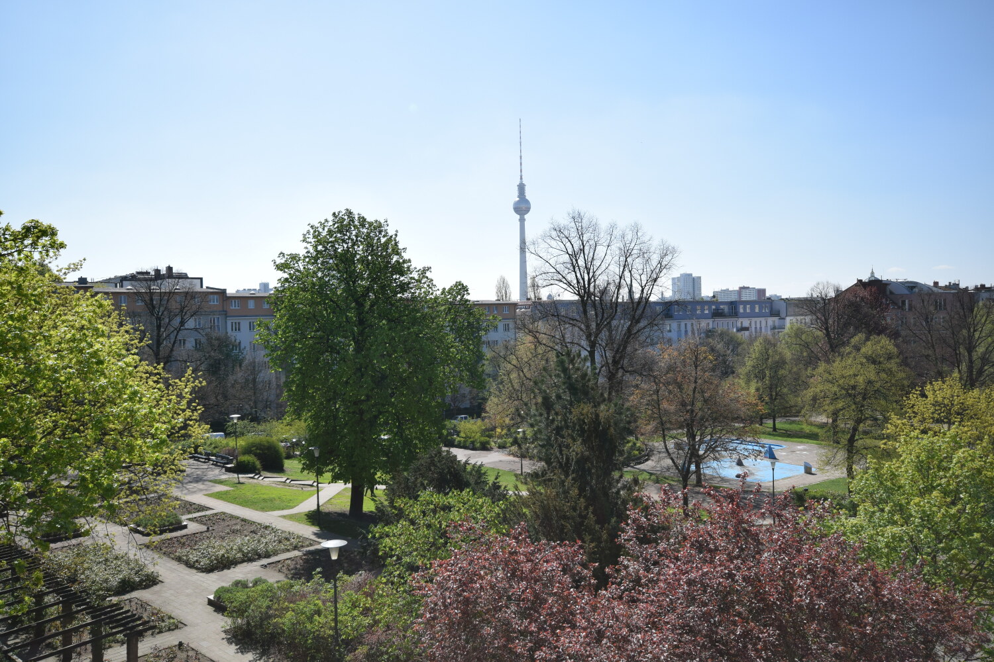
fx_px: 828
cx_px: 497
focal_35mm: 30
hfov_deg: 61.9
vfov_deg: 43.6
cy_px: 331
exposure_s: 1/400
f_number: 10
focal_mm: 20
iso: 200
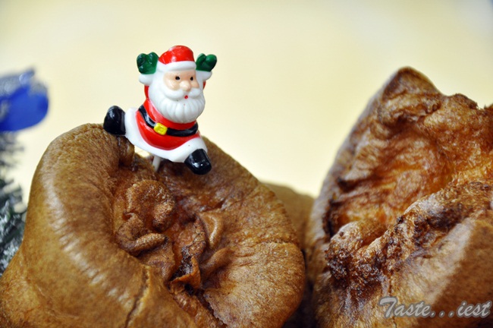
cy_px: 164
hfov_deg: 13.1
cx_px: 246
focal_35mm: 158
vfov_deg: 8.7
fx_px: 2155
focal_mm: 105
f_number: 5.6
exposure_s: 1/60
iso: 500
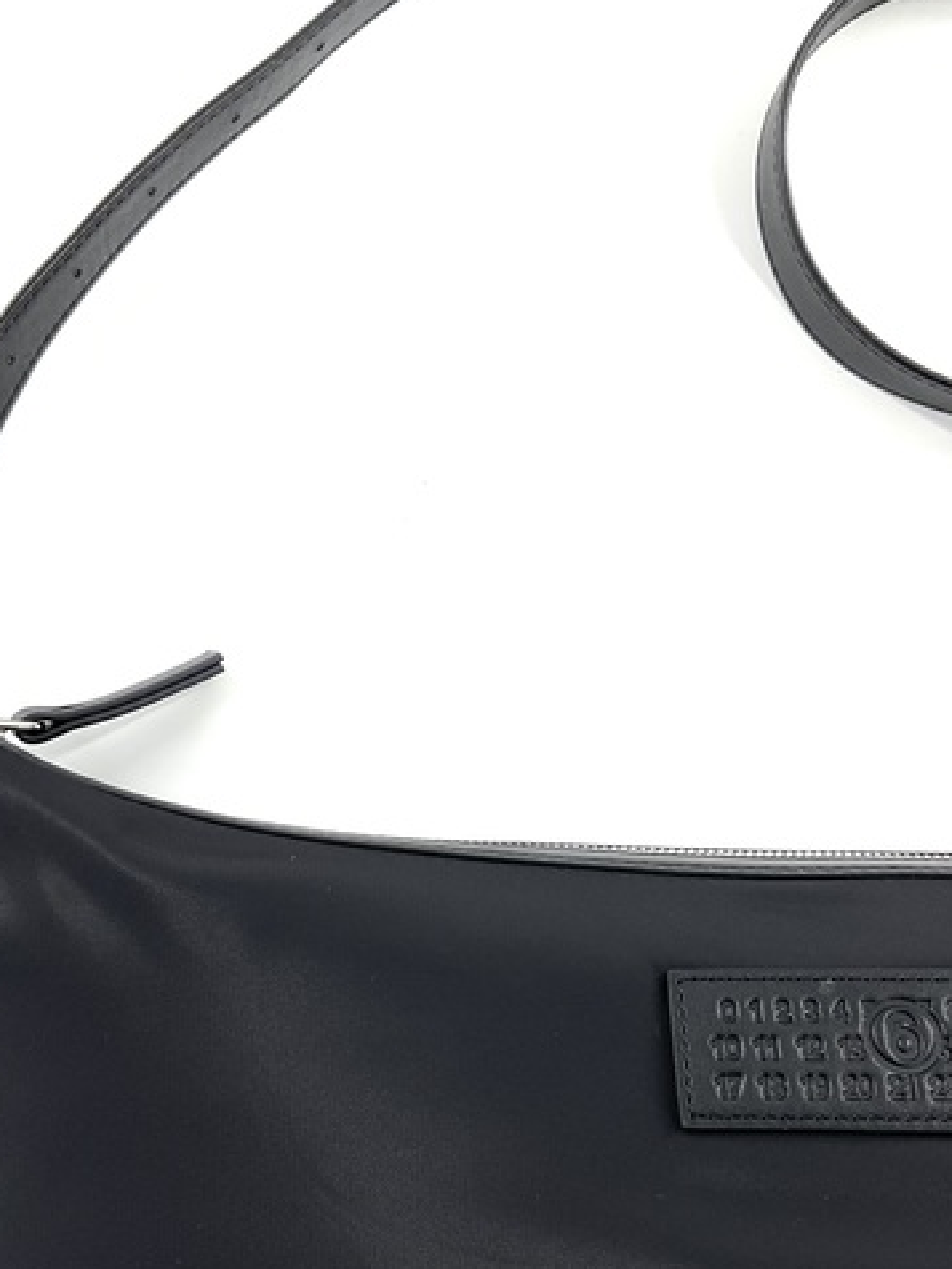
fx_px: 1430
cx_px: 392
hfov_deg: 36.7
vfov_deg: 47.4
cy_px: 794
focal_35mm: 39
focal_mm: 3
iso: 20
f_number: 1.8
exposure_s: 1/120
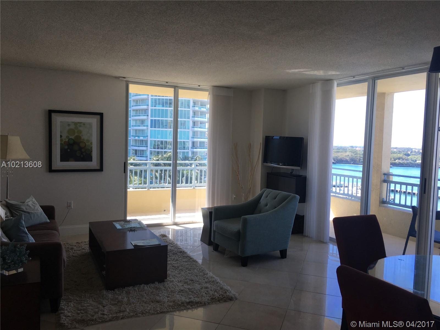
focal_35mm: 29
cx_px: 220
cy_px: 165
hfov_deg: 61.7
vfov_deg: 48.2
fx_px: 369
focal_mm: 4.15
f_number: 2.2
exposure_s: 1/127
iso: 25
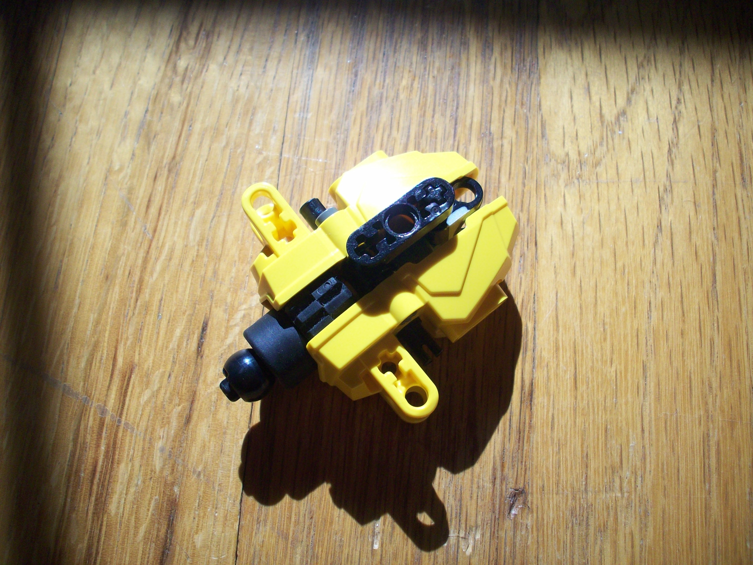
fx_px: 805
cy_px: 282
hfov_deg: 50.1
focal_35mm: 37
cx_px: 376
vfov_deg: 38.7
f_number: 2.8
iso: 80
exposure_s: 1/638
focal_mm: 6.2
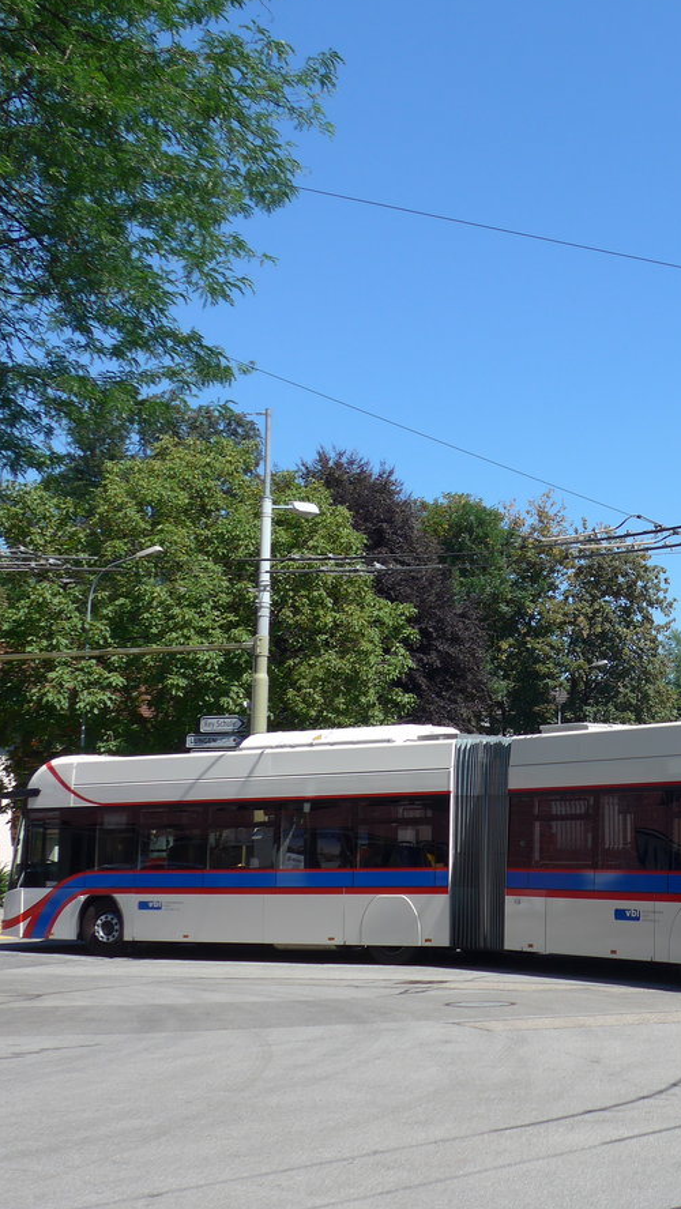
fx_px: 1700
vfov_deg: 39.2
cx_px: 794
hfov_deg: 21.2
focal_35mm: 53
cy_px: 603
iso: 80
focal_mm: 7.5
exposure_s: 1/1300
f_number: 2.8
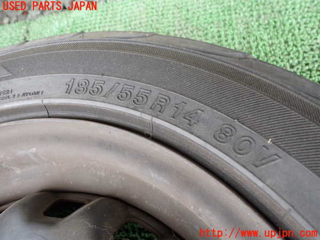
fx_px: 277
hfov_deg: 60.0
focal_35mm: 30
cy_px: 120
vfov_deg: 46.8
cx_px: 160
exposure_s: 1/80
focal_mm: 5.4
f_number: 2.3
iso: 200
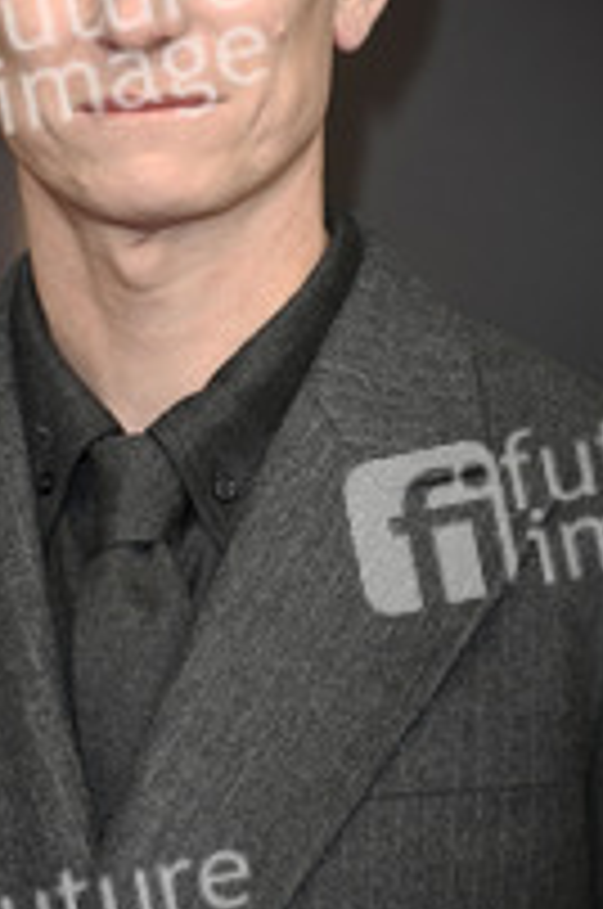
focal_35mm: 495
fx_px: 12479
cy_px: 284
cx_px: 166
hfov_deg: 2.8
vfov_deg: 4.2
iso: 500
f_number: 5.6
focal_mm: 250
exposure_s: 1/250
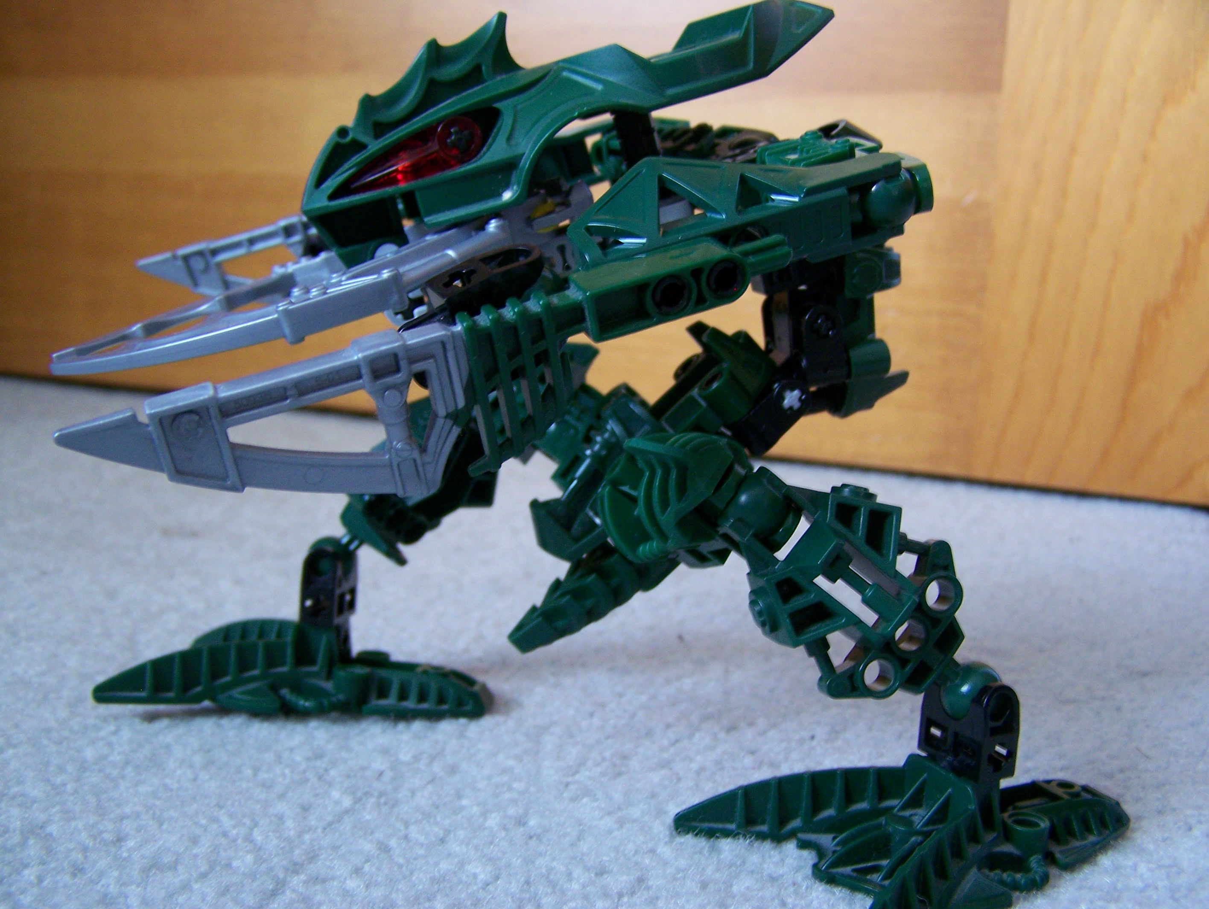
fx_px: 1328
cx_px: 604
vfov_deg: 37.8
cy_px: 454
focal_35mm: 38
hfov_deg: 48.9
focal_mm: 6.3
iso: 160
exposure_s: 1/8
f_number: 2.8
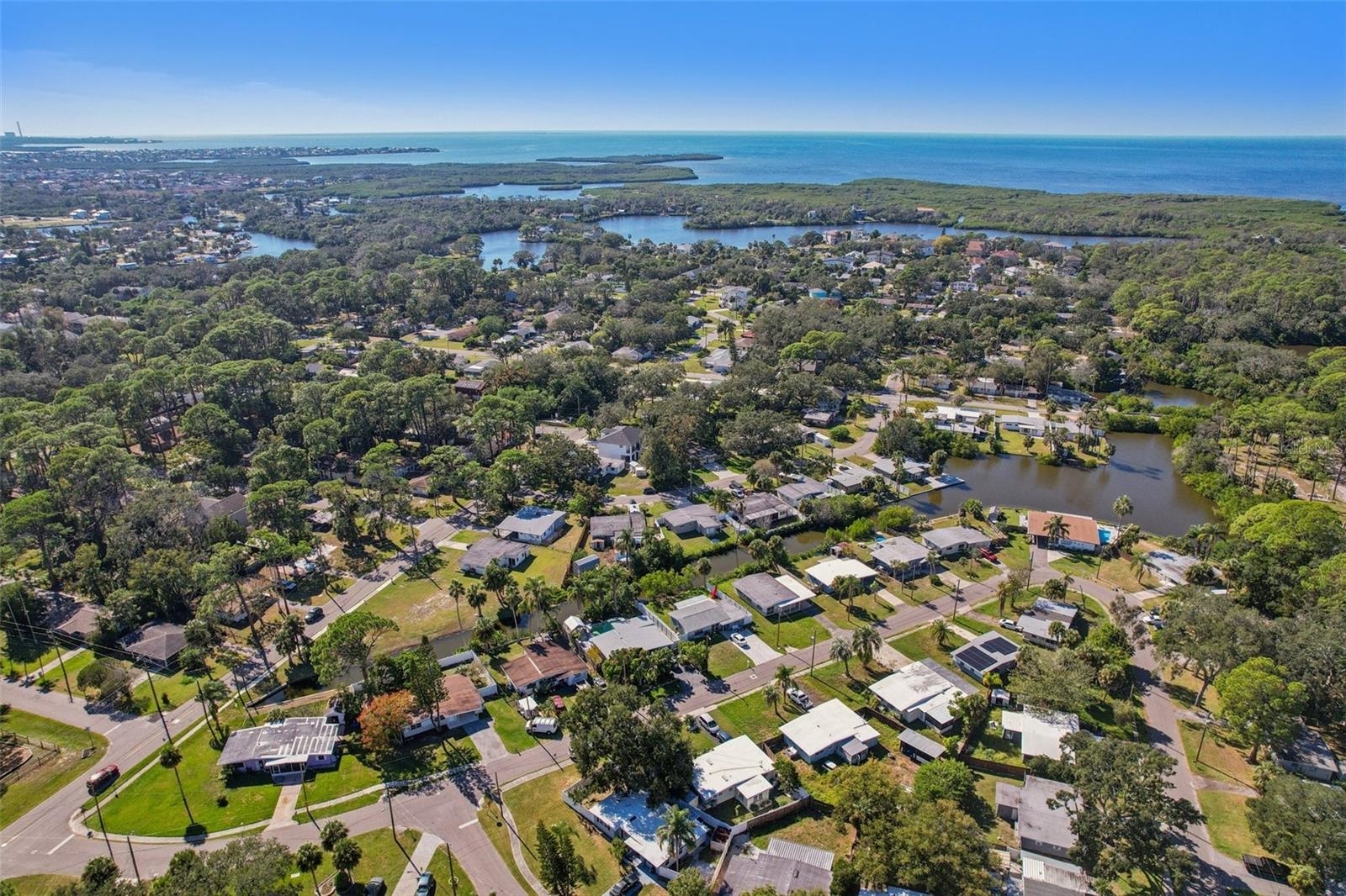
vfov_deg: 57.2
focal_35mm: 22
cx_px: 673
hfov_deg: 78.6
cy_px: 448
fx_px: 822
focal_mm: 8.4
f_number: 2.8
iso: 130
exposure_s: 1/2000
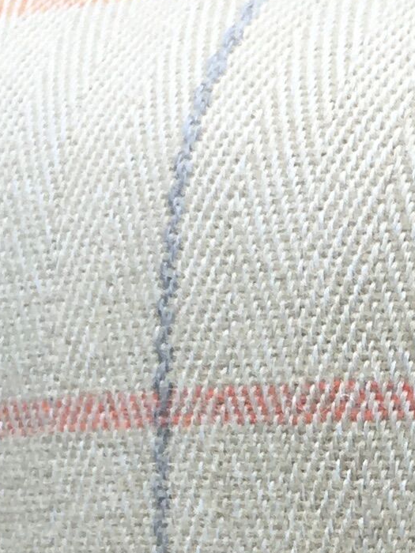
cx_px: 630
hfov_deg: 8.7
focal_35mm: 167
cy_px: 609
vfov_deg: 11.7
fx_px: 2669
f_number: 2.2
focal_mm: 4.15
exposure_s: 1/144
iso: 25
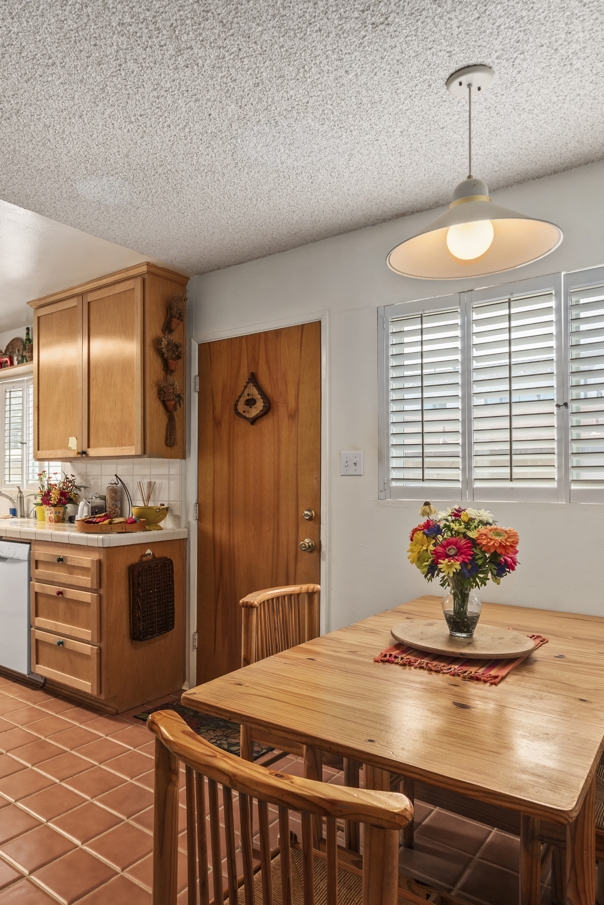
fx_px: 604
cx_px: 218
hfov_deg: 52.4
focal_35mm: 24
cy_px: 453
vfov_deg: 73.7
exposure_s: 1.3
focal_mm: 16
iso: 400
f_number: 11
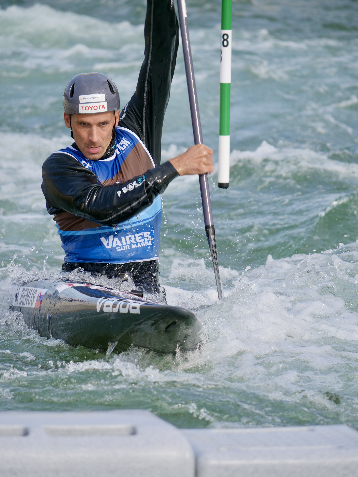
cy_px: 238
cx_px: 179
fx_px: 6619
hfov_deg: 3.1
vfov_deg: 4.1
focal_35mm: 480
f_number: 5.3
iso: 200
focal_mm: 240
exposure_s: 1/500
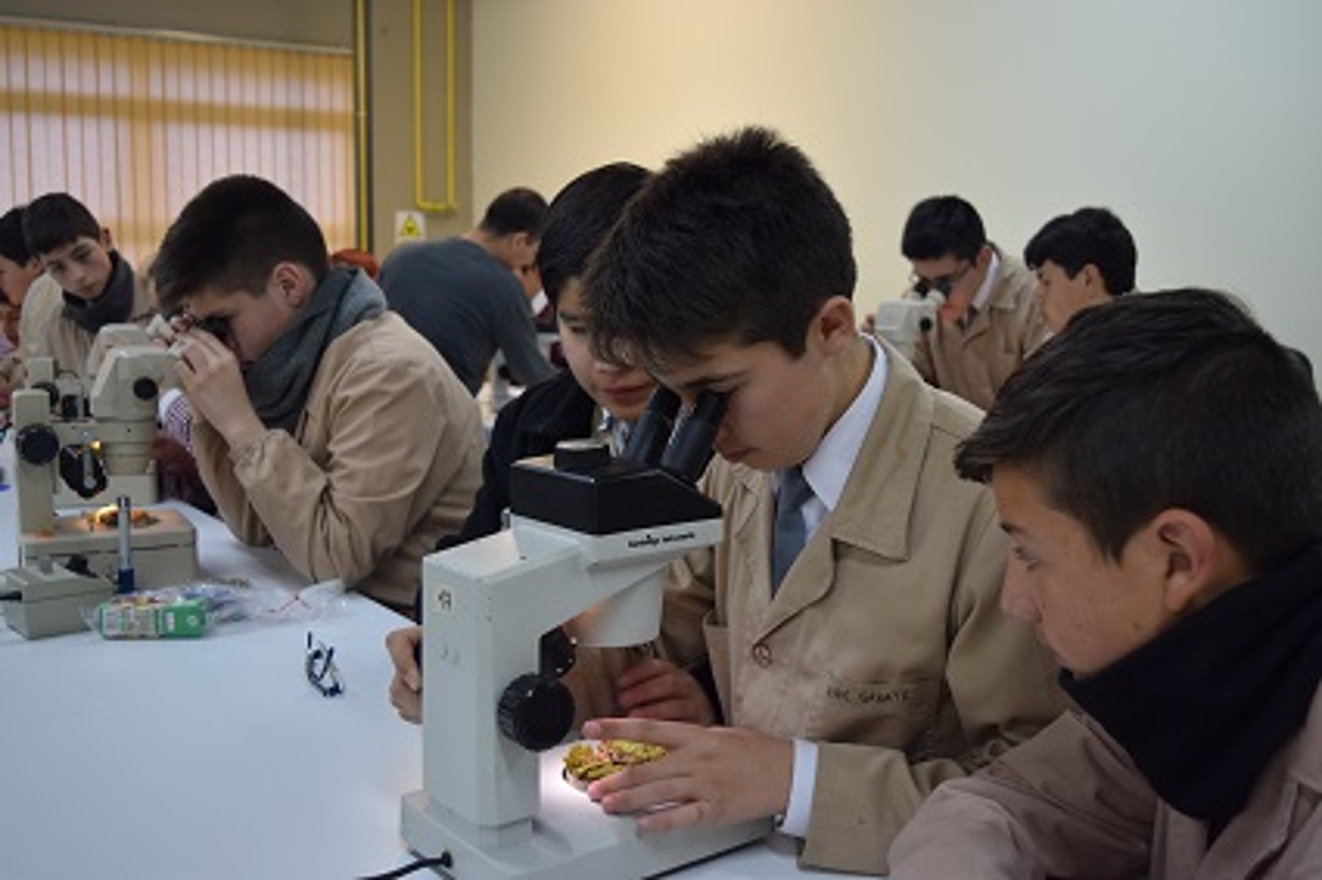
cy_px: 440
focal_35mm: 36
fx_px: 1321
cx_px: 661
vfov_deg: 36.8
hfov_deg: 53.2
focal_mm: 24
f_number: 4
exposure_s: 1/60
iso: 400
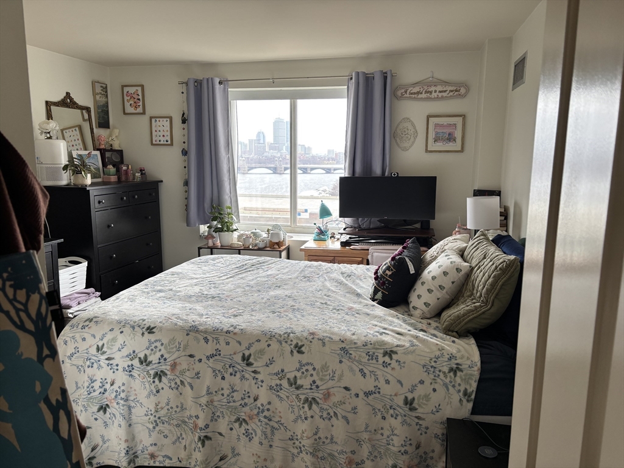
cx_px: 312
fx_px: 469
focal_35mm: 26
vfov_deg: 53.1
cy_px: 234
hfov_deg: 67.3
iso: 80
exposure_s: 1/121
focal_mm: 5.96
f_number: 1.6
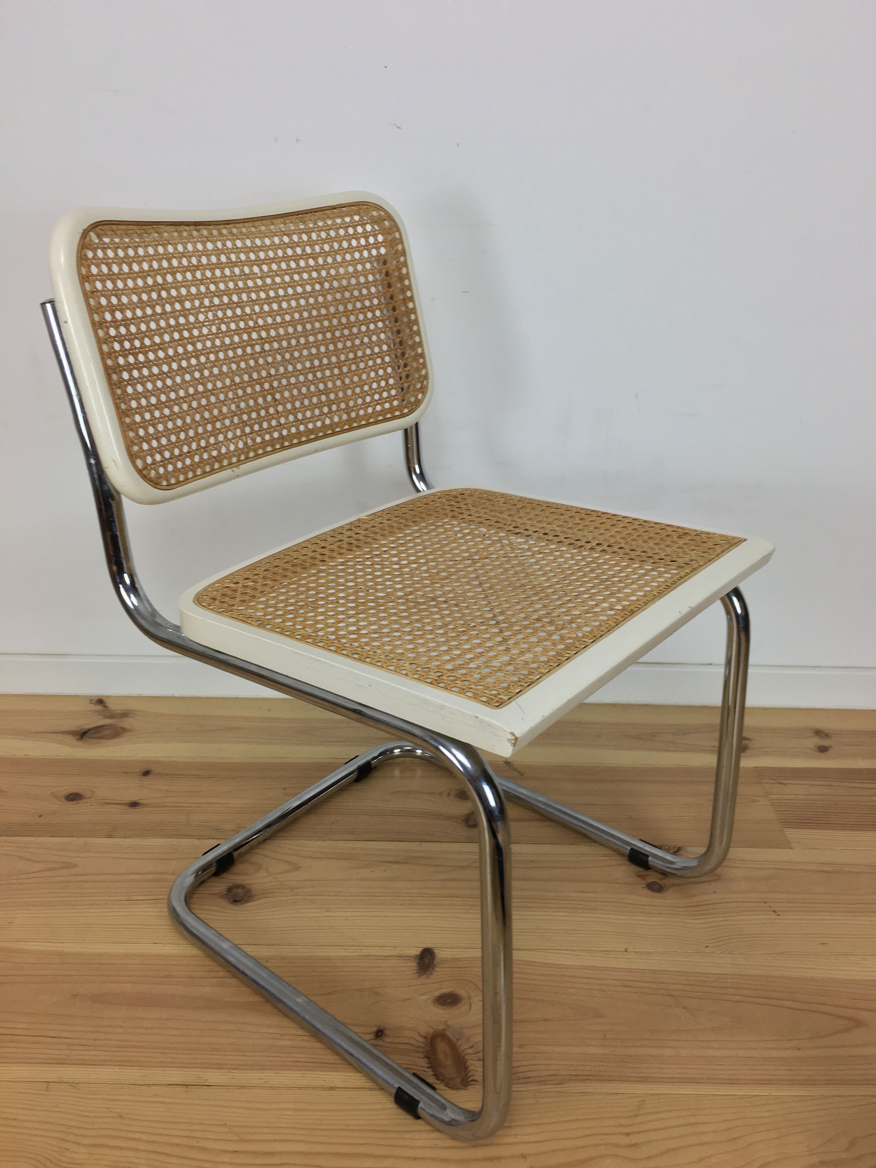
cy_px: 584
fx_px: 979
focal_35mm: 29
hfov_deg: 48.2
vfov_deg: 61.7
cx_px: 438
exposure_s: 1/33
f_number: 2.2
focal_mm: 4.15
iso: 32
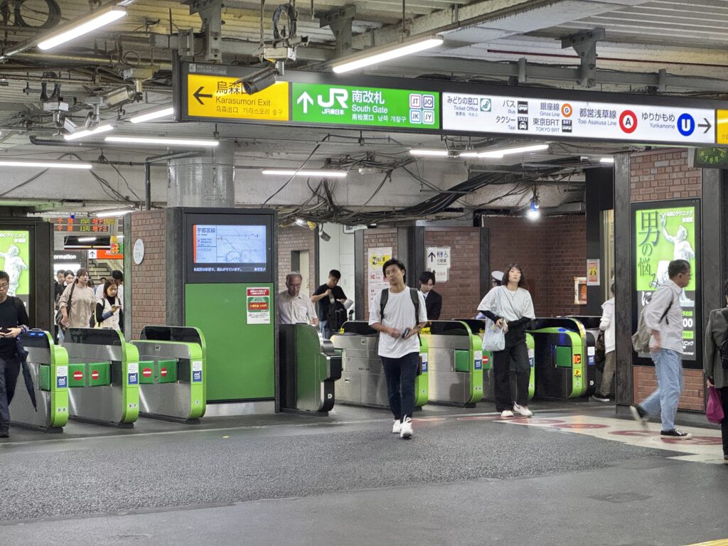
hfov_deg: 25.3
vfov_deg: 19.1
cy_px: 273
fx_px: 1619
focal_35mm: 77
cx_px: 364
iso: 250
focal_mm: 9
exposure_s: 1/50
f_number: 2.8
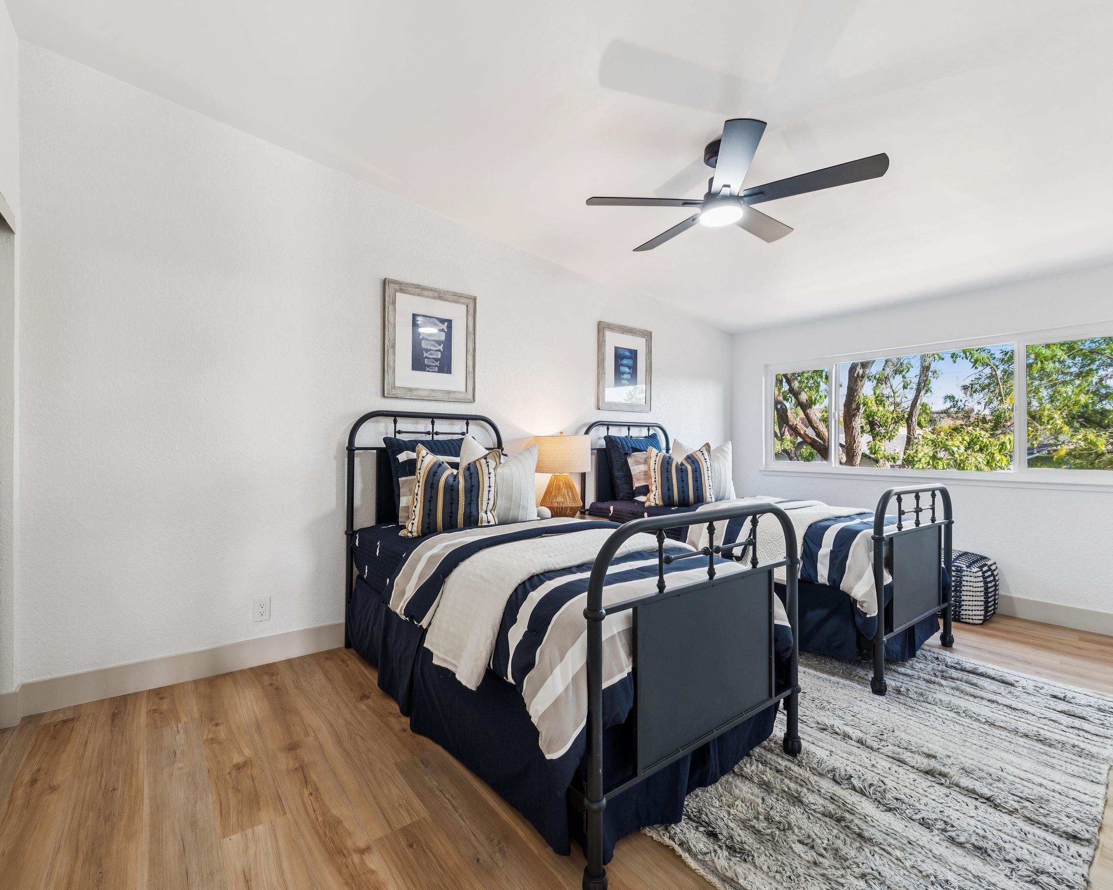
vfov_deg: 80.4
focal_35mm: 16
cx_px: 530
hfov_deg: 93.0
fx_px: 527
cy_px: 445
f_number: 9
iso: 250
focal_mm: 14
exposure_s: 1/6
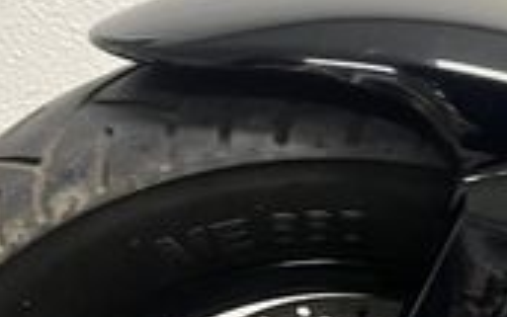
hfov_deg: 20.1
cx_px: 374
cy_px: 504
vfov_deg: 12.0
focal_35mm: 103
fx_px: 1424
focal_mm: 5.1
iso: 320
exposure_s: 1/50
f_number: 1.6
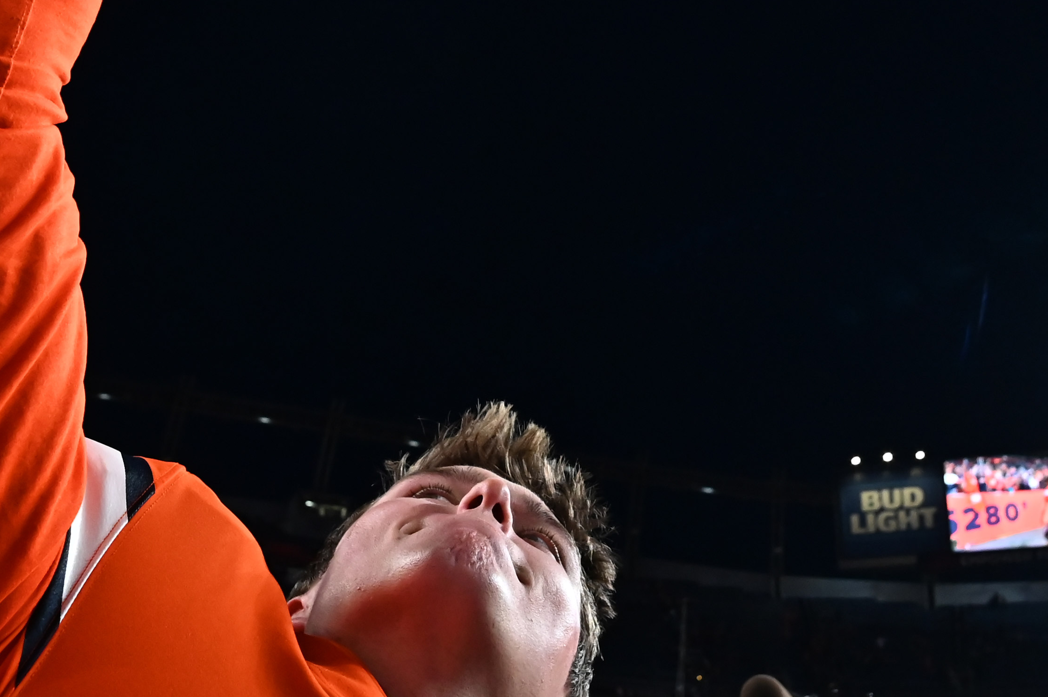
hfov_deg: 36.9
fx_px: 1571
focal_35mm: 54
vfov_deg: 25.0
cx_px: 537
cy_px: 265
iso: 3200
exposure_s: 1/500
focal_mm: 20
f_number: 6.3
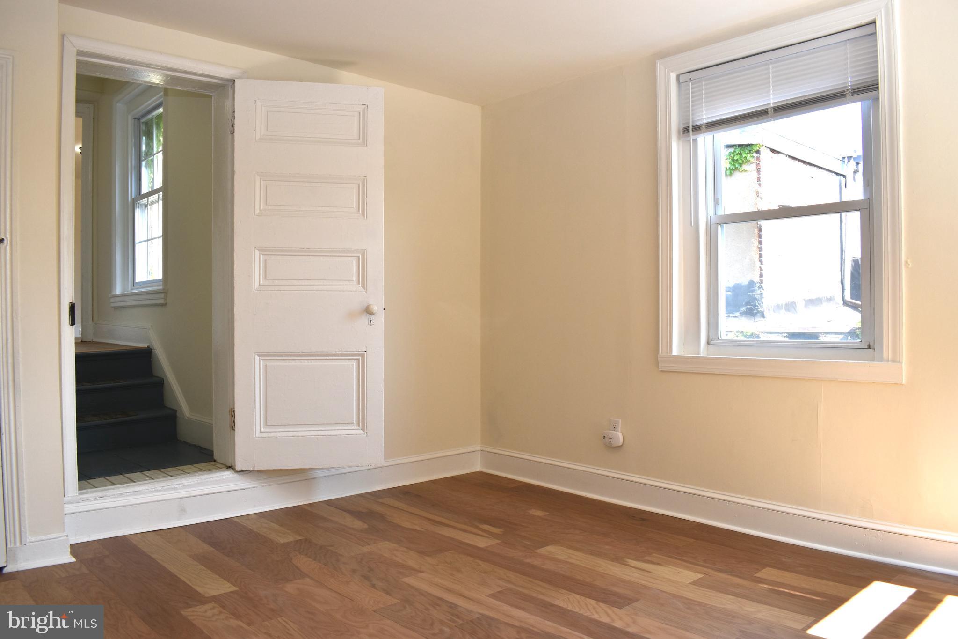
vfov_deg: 47.9
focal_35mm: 27
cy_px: 320
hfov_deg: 67.4
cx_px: 479
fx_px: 718
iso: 160
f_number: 5.6
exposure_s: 1/125
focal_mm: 18
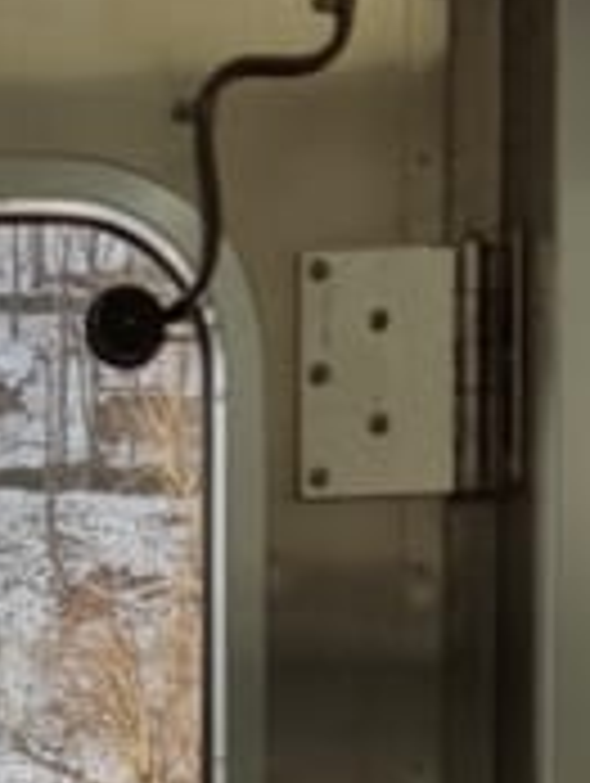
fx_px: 3469
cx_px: -441
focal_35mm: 153
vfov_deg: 11.8
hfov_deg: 9.3
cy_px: 1476
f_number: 1.7
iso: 40
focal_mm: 4.2
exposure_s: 1/415
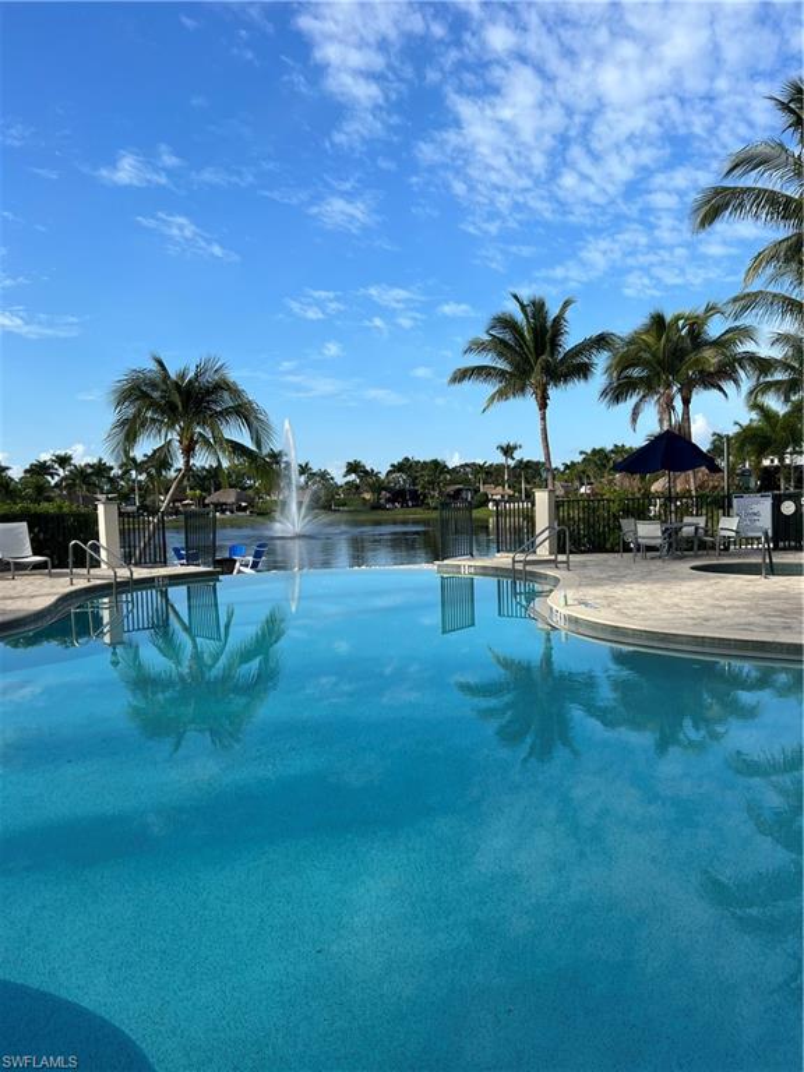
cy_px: 536
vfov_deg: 67.3
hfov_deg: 53.1
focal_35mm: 26
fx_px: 805
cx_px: 402
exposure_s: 1/4115
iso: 50
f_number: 1.5
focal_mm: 5.7
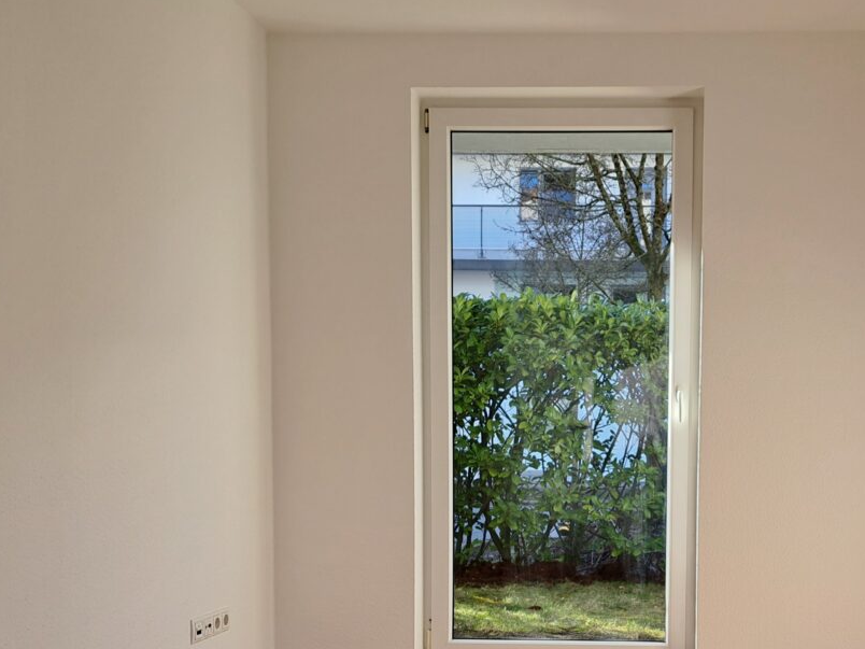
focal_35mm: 43
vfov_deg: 32.6
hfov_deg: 42.8
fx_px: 1075
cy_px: 524
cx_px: 627
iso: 50
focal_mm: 5.23
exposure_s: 1/100
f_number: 1.8
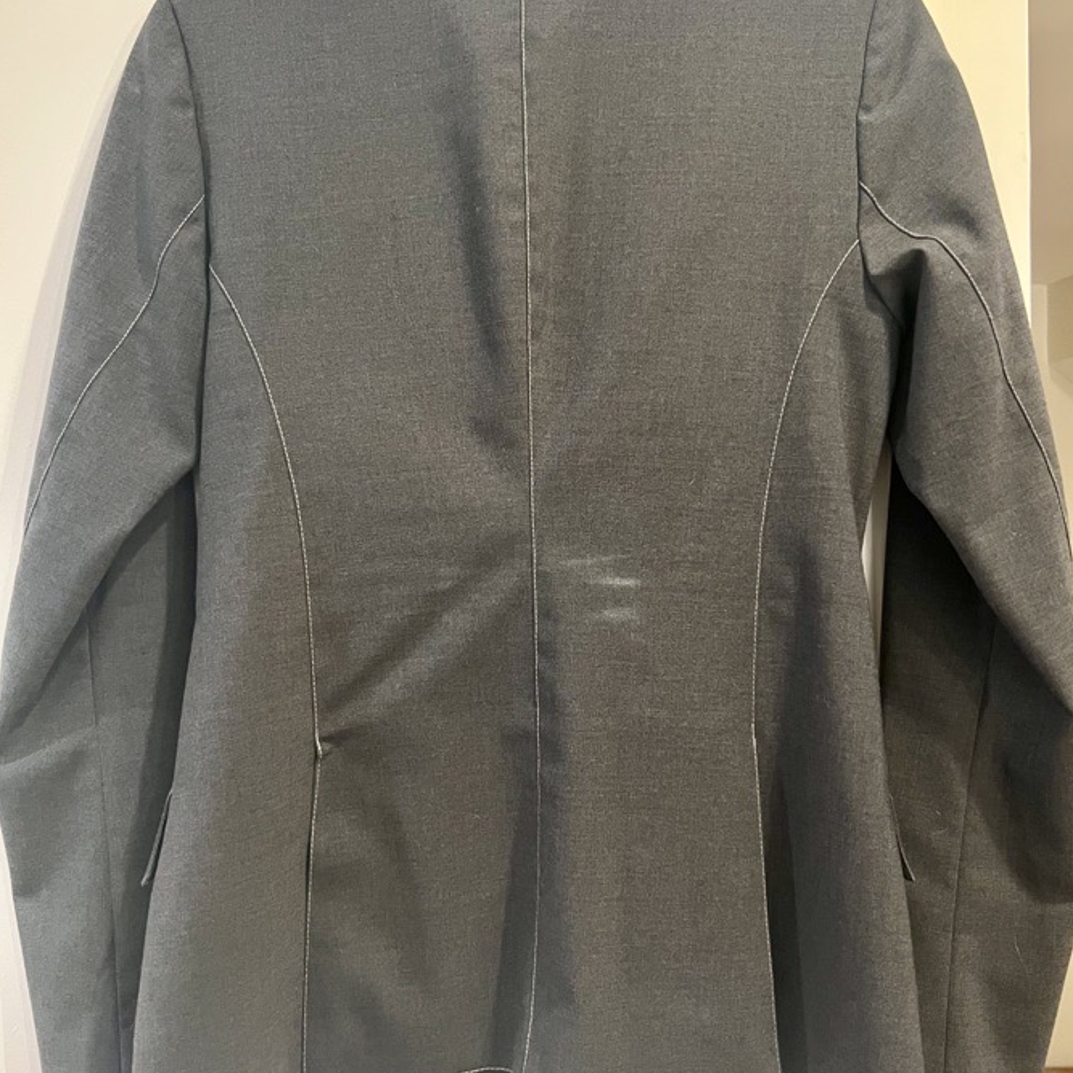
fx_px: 1087
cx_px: 538
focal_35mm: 31
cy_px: 494
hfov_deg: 52.5
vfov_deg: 52.5
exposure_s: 1/40
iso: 640
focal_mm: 5.7
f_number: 1.5
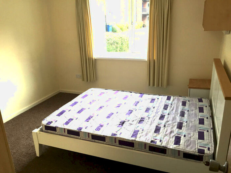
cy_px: 86
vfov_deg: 48.2
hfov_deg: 61.7
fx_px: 194
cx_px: 116
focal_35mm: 29
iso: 32
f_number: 2.2
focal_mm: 4.15
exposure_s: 1/40
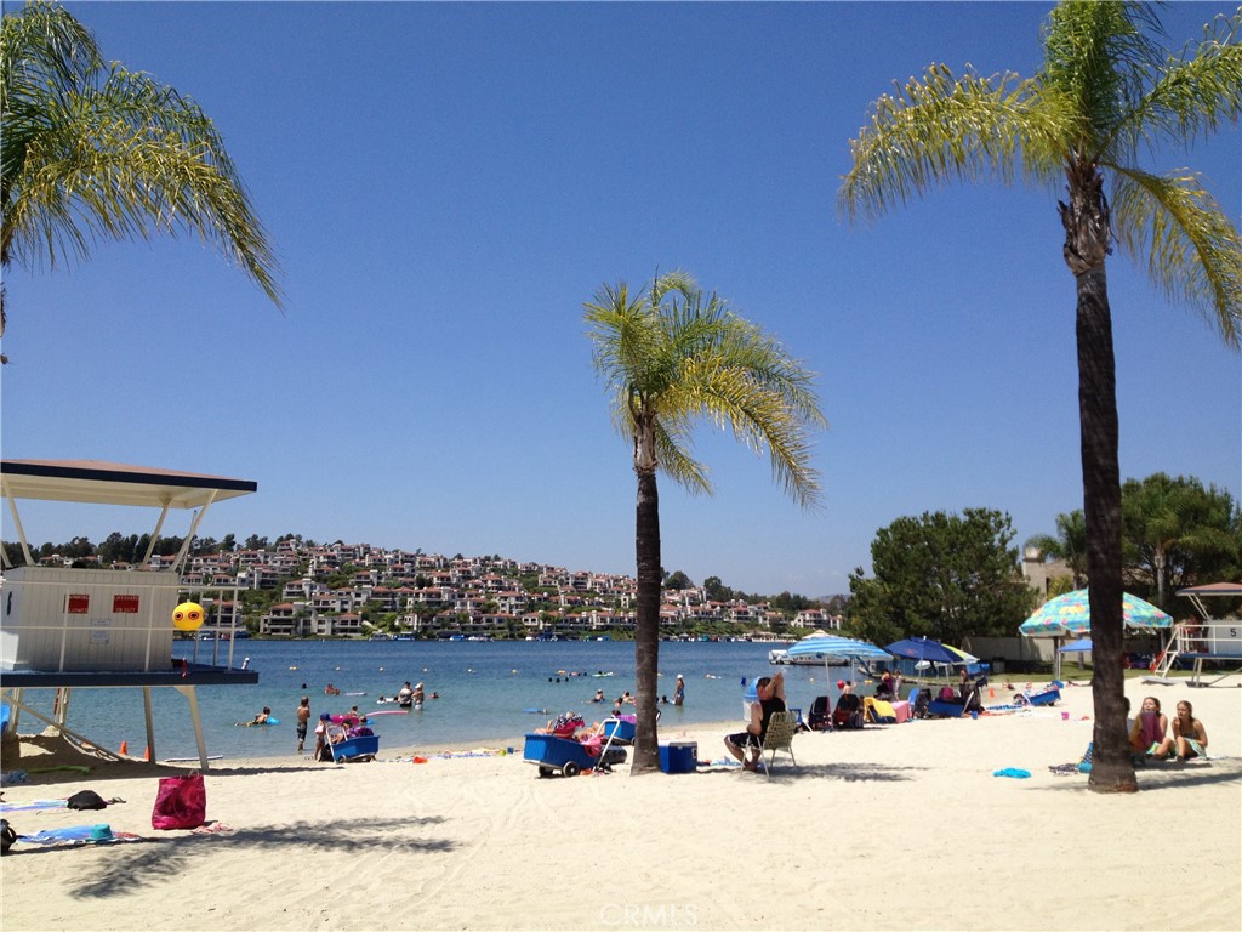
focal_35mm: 35
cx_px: 621
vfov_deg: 40.7
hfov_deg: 52.6
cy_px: 466
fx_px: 1256
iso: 64
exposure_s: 1/2513
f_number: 2.4
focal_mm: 4.28
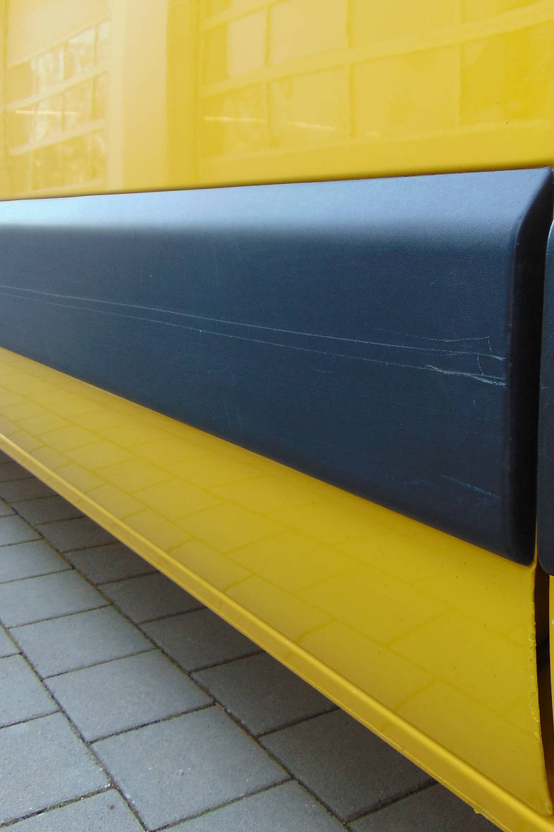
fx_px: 808
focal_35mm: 35
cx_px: 260
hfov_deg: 37.8
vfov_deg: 54.4
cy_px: 414
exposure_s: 1/125
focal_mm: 4.5
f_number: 3
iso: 80
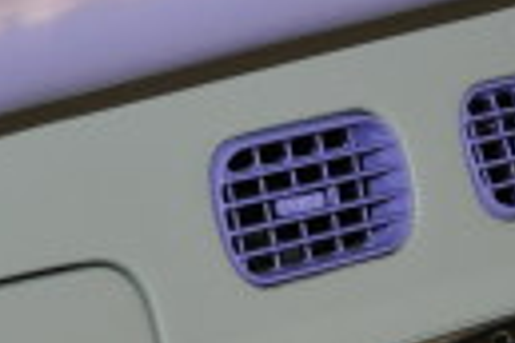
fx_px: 2360
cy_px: 538
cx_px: 375
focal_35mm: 165
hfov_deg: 12.4
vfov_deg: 8.1
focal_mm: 20
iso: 800
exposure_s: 1/60
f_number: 3.8
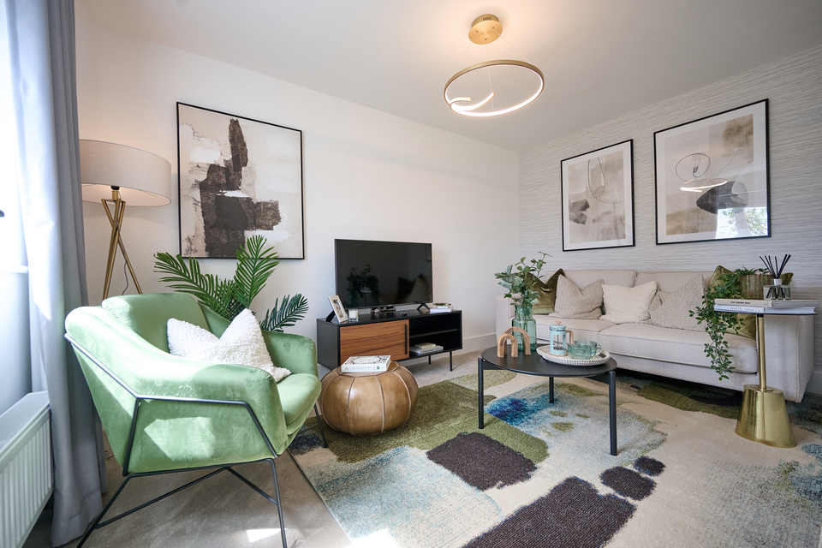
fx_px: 342
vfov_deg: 77.3
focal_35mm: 15
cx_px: 411
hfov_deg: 100.4
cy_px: 274
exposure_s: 1/200
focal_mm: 15
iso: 400
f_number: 4
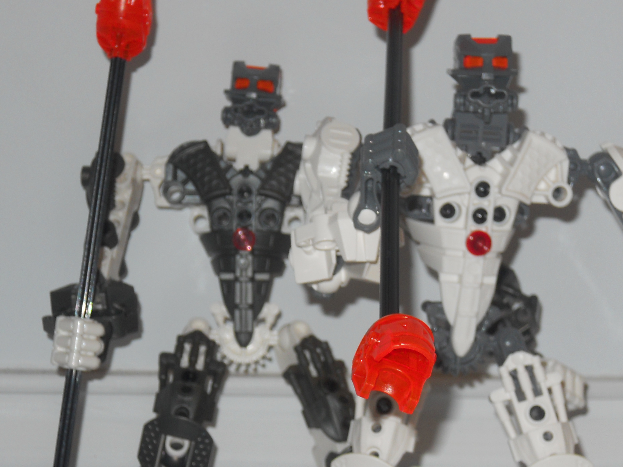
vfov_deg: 11.3
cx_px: 327
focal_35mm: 131
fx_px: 2358
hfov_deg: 15.1
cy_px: 366
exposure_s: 1/60
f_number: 4.4
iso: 80
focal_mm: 13.2
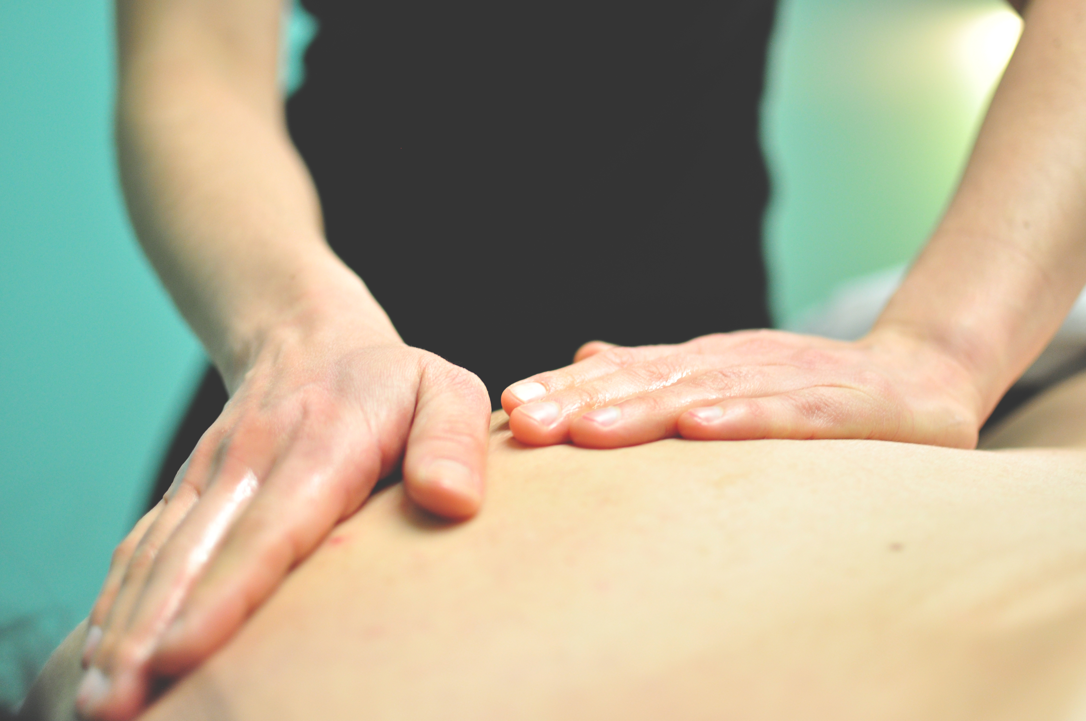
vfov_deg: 25.7
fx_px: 1582
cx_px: 543
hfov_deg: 37.9
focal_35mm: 52
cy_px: 360
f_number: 1.8
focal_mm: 35
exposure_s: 1/100
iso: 500
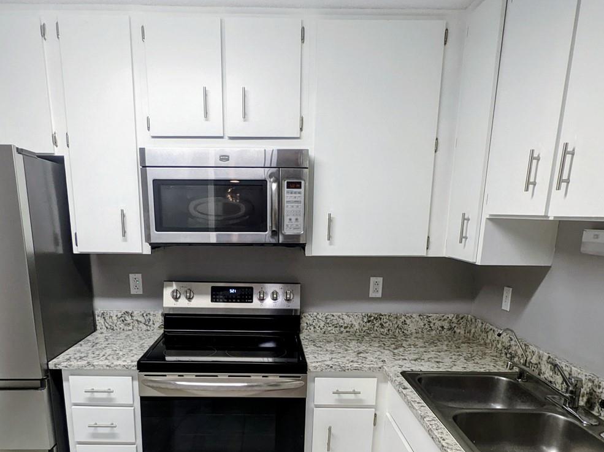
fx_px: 453
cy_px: 337
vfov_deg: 50.9
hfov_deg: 67.2
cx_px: 275
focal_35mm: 26
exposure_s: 1/30
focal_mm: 2.22
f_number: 2.2
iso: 117
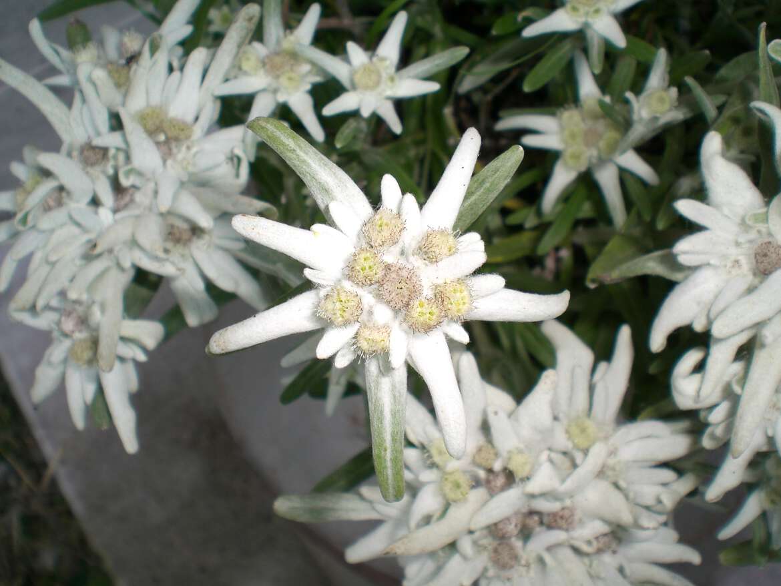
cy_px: 293
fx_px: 858
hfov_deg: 49.0
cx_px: 390
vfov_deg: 37.7
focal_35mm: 38
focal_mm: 6.3
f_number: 4.4
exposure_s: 1/80
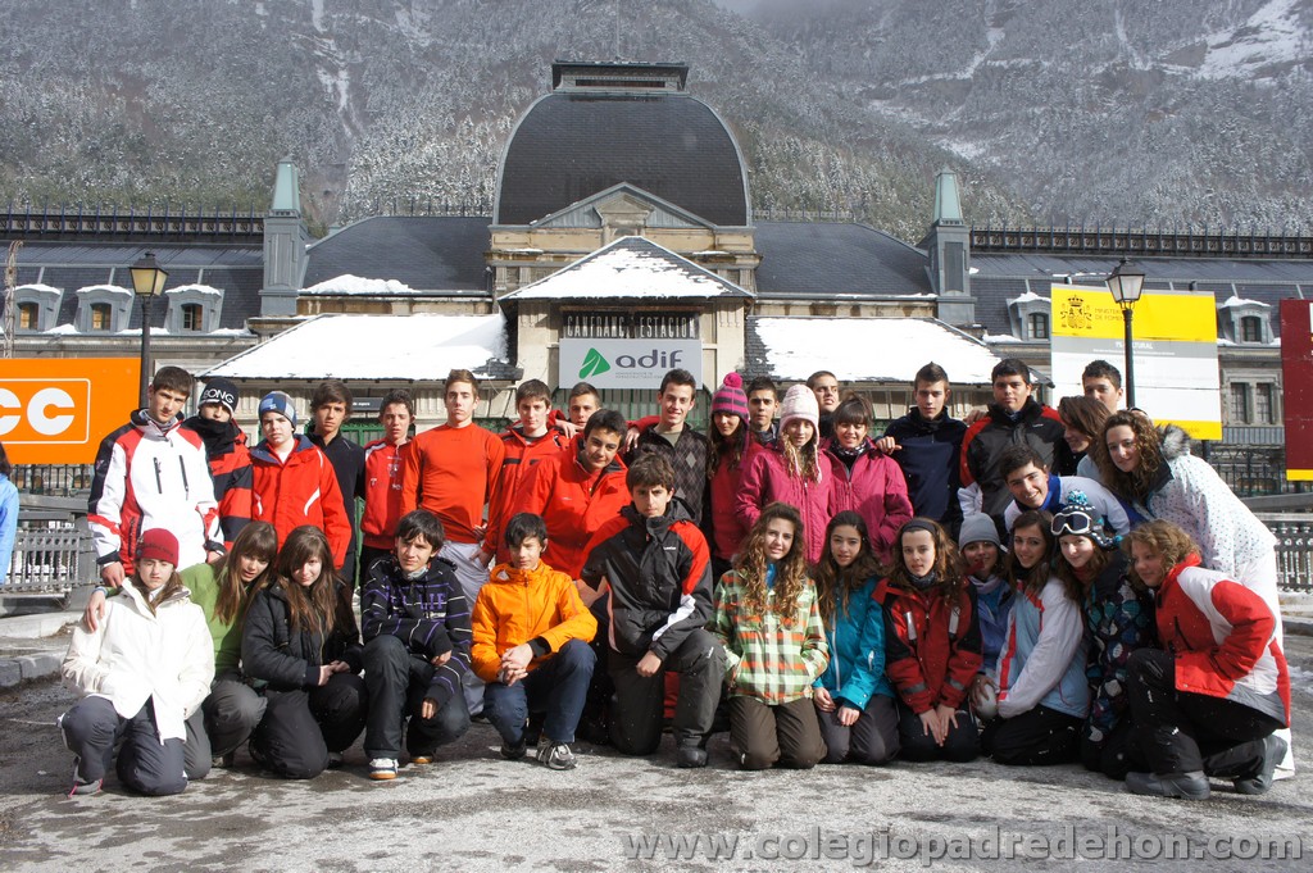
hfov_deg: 57.3
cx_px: 656
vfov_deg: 39.9
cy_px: 436
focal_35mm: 33
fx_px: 1203
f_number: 8
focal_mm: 22
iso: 400
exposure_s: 1/800
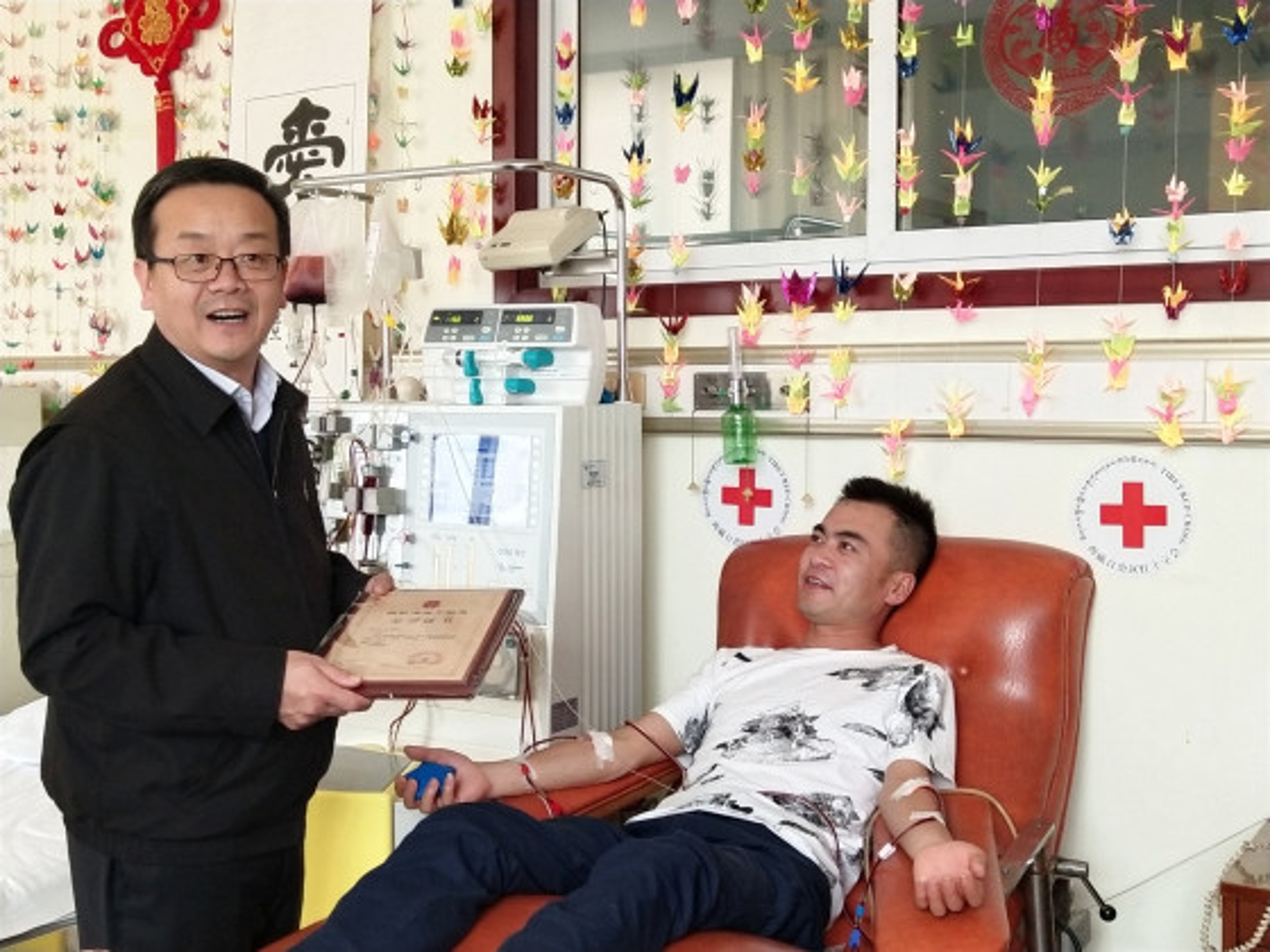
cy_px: 476
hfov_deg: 40.4
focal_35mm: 47
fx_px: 1724
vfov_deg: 30.9
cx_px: 635
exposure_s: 1/50
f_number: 1.8
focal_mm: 3.95
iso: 148
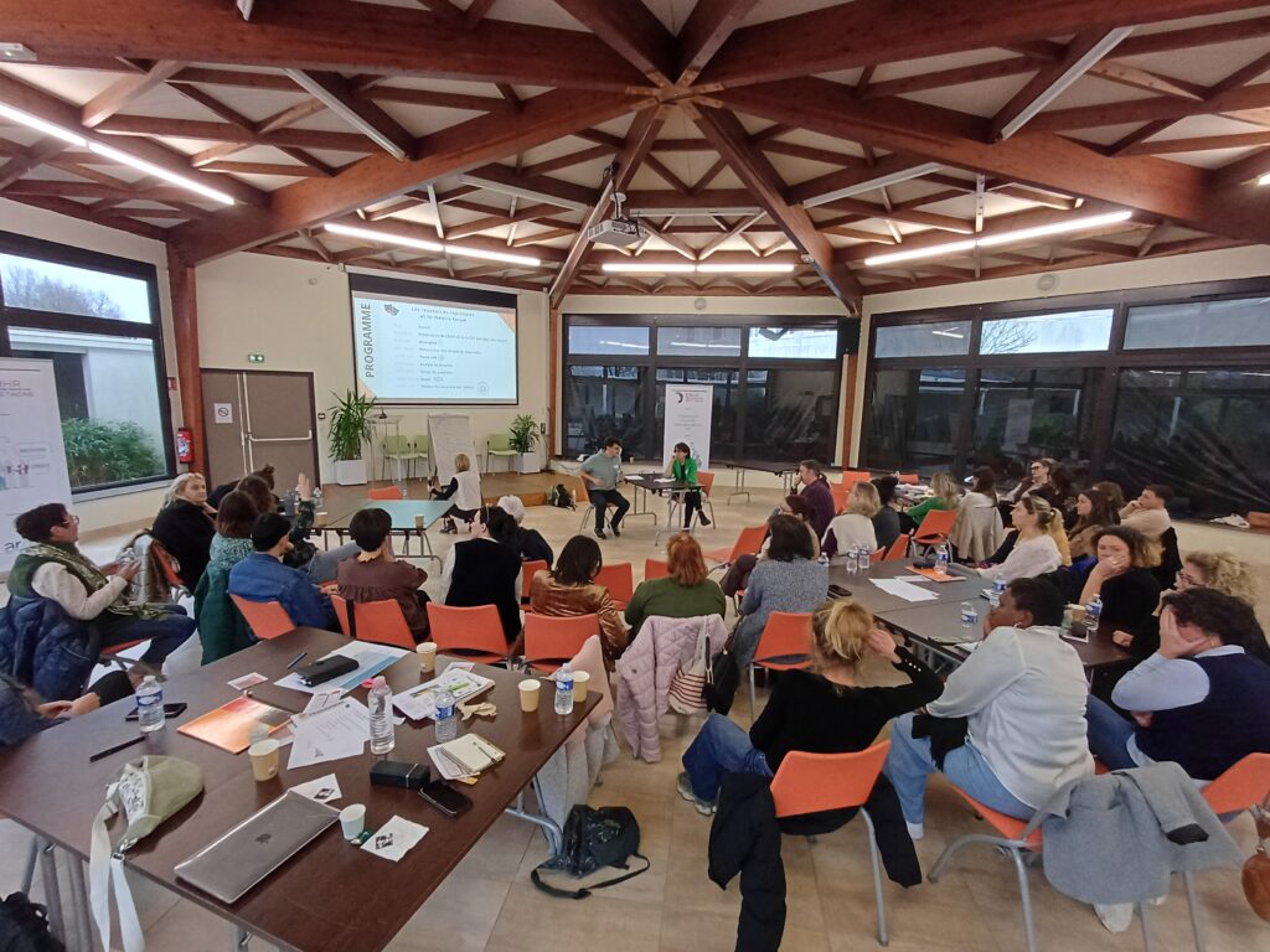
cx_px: 635
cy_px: 476
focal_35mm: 16
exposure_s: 1/50
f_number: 2.2
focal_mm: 1.64
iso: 200
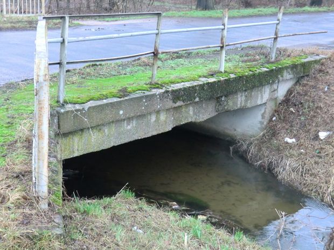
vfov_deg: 26.6
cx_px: 167
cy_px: 125
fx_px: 531
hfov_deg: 34.9
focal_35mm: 55
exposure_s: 1/40
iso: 800
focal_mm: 9.8
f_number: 4.2
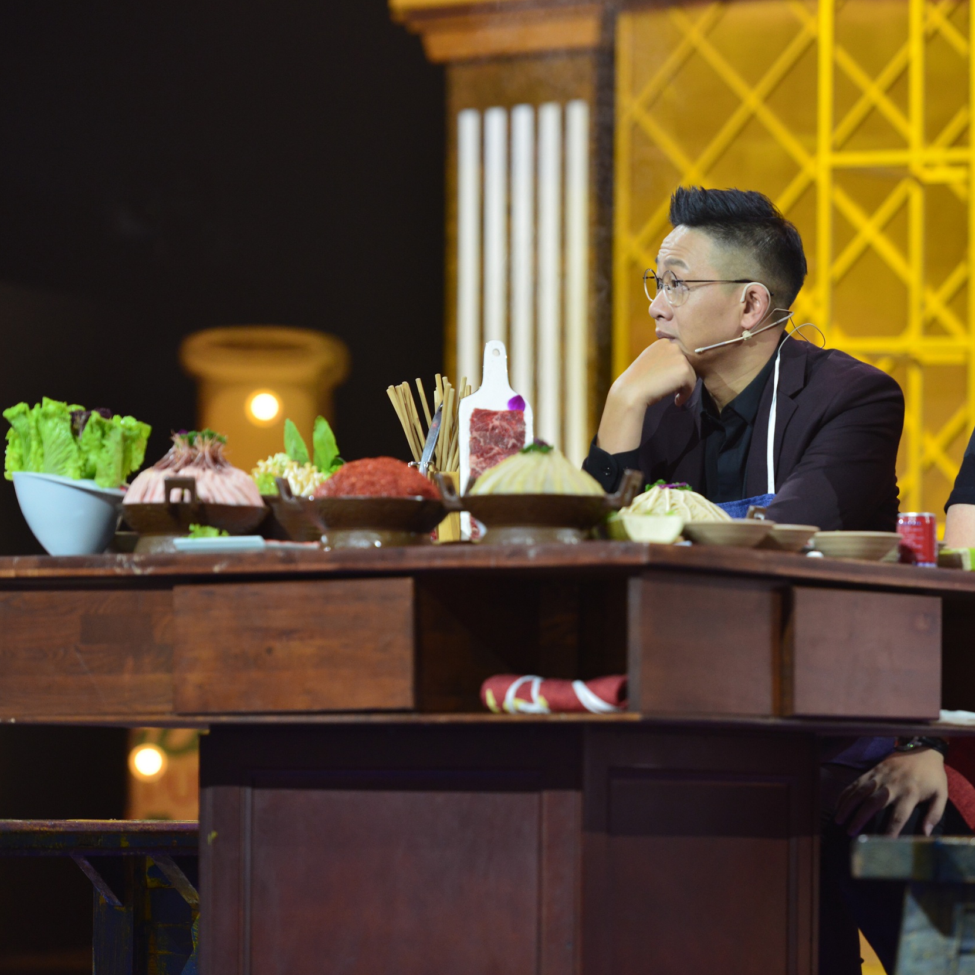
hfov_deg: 9.8
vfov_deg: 9.8
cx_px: 581
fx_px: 5704
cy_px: 486
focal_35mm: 179
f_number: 3.2
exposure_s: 1/160
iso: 1600
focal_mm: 140
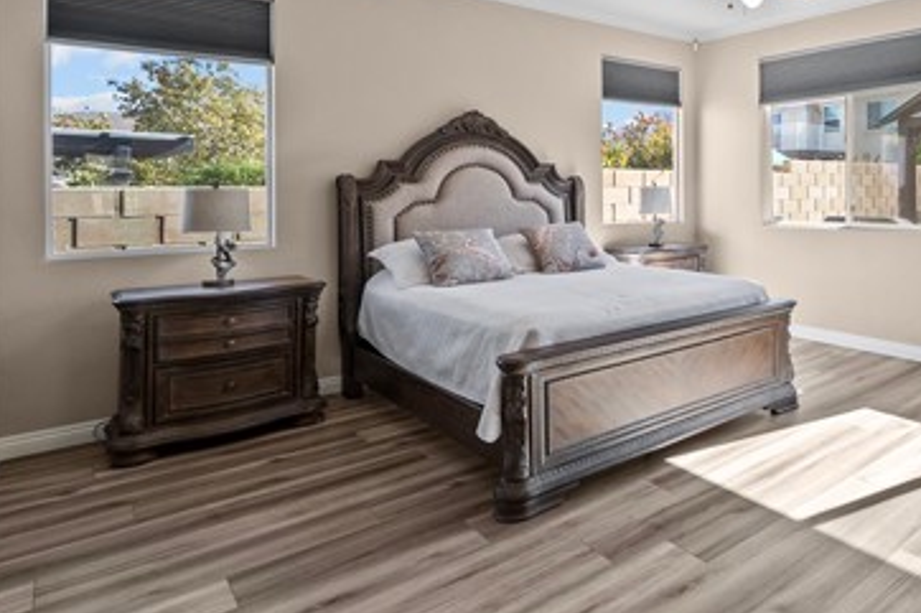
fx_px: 588
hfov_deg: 65.1
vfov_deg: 53.6
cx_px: 804
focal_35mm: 23
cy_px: 187
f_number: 9
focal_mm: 13
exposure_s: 1/13
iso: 250
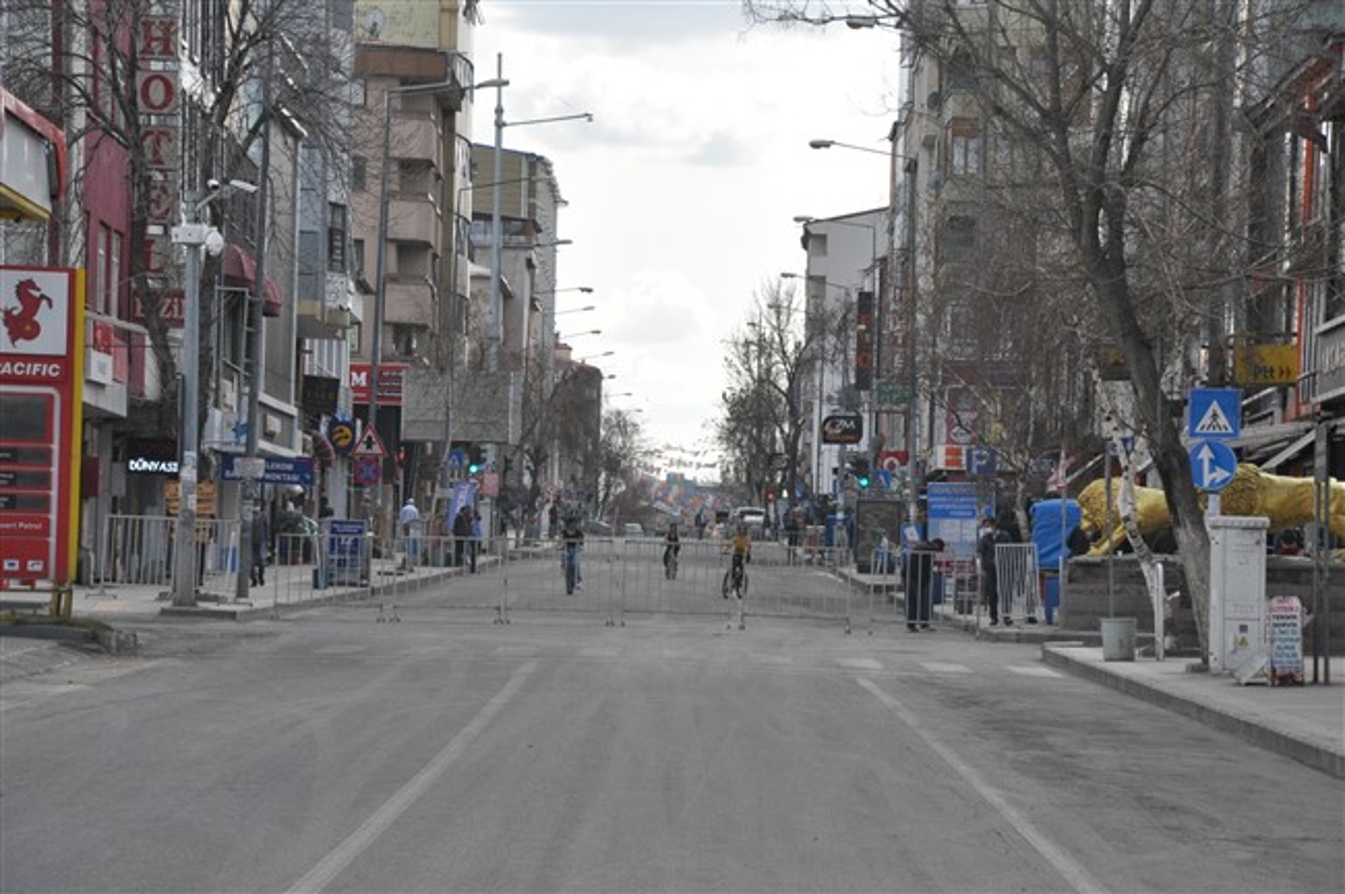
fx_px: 5878
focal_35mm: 158
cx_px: 672
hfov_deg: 13.1
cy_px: 447
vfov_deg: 8.7
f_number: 8
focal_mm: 105
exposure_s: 1/1000
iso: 800
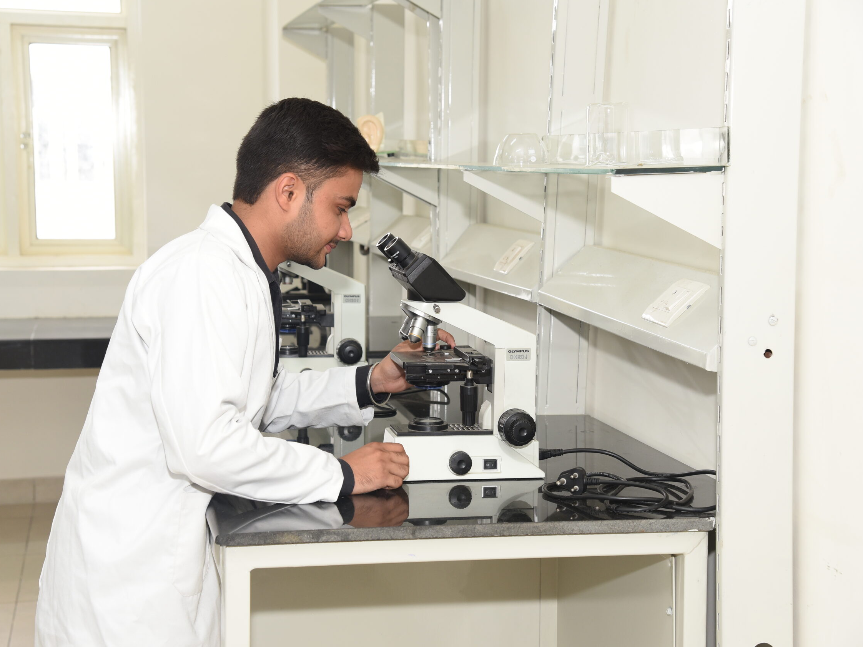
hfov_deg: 28.6
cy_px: 327
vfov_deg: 21.6
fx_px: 1695
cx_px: 401
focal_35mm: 68
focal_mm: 62
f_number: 6.3
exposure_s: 1/125
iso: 1000
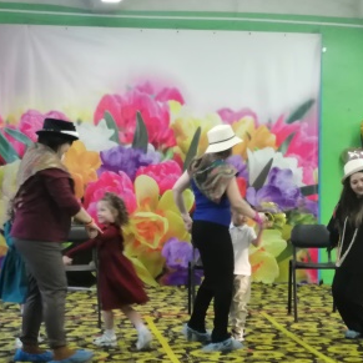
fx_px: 854
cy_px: 202
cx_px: 208
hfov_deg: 24.0
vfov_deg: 24.0
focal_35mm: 72
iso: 320
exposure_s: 1/33.3
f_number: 1.8
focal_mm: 3.62
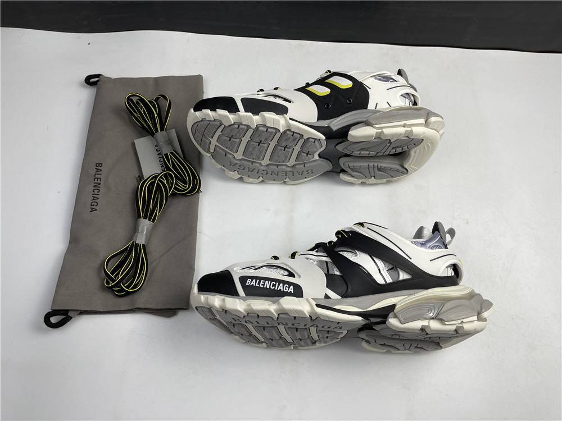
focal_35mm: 26
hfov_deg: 67.3
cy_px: 210
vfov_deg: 53.1
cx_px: 281
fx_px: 422
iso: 32
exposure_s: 1/100
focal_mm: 4.2
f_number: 1.6
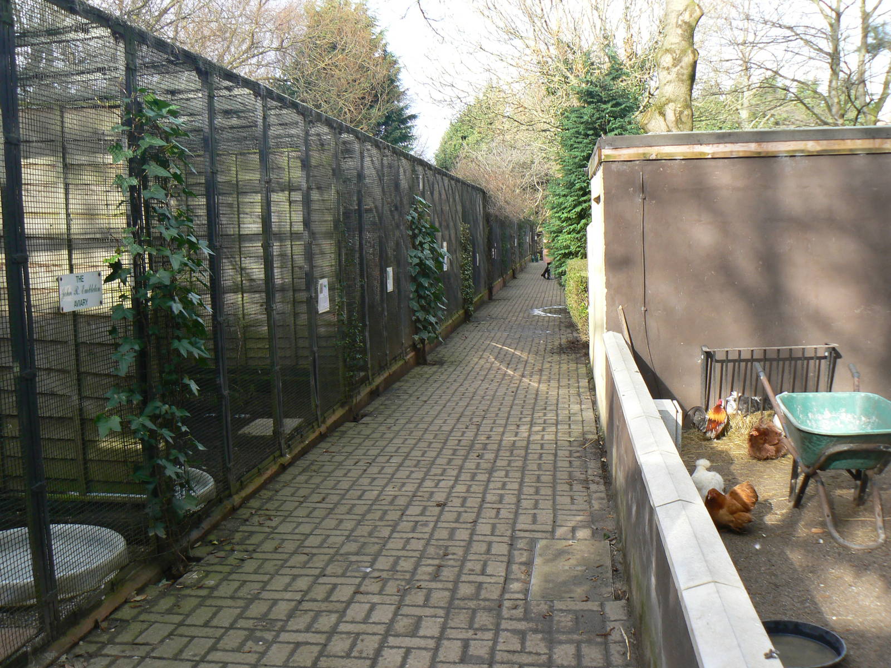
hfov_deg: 51.4
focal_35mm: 36
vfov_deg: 39.7
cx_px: 446
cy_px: 334
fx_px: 927
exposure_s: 1/100
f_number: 5
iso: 80
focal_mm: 6
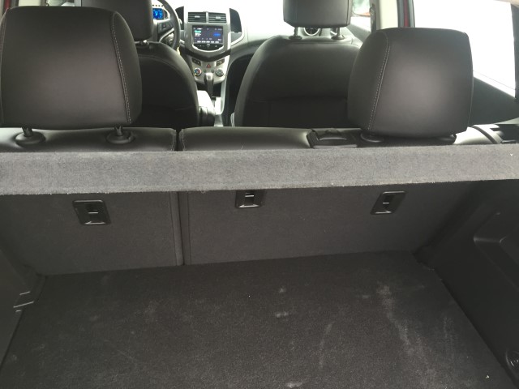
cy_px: 194
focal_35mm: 29
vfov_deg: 48.2
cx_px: 260
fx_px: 435
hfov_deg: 61.7
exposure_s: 1/30
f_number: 2.2
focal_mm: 4.15
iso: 80
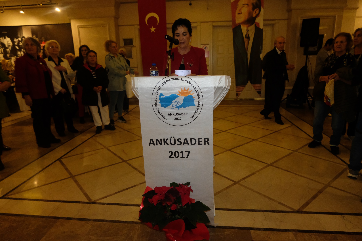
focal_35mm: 23
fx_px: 231
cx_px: 181
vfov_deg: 55.1
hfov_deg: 76.1
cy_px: 120
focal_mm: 15.6
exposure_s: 1/180
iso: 5000
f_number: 3.5
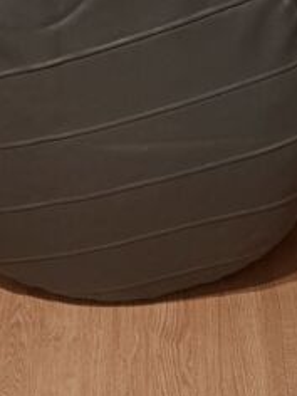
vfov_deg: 29.8
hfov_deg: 22.6
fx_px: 744
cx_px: 121
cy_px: 161
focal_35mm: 65
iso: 640
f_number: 1.8
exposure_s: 1/20
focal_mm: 5.23
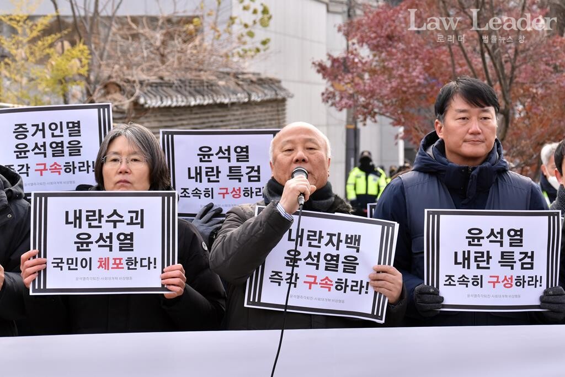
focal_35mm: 102
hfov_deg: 20.0
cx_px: 282
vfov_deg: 13.4
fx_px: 1601
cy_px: 188
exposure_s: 1/250
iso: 400
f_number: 8
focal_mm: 68
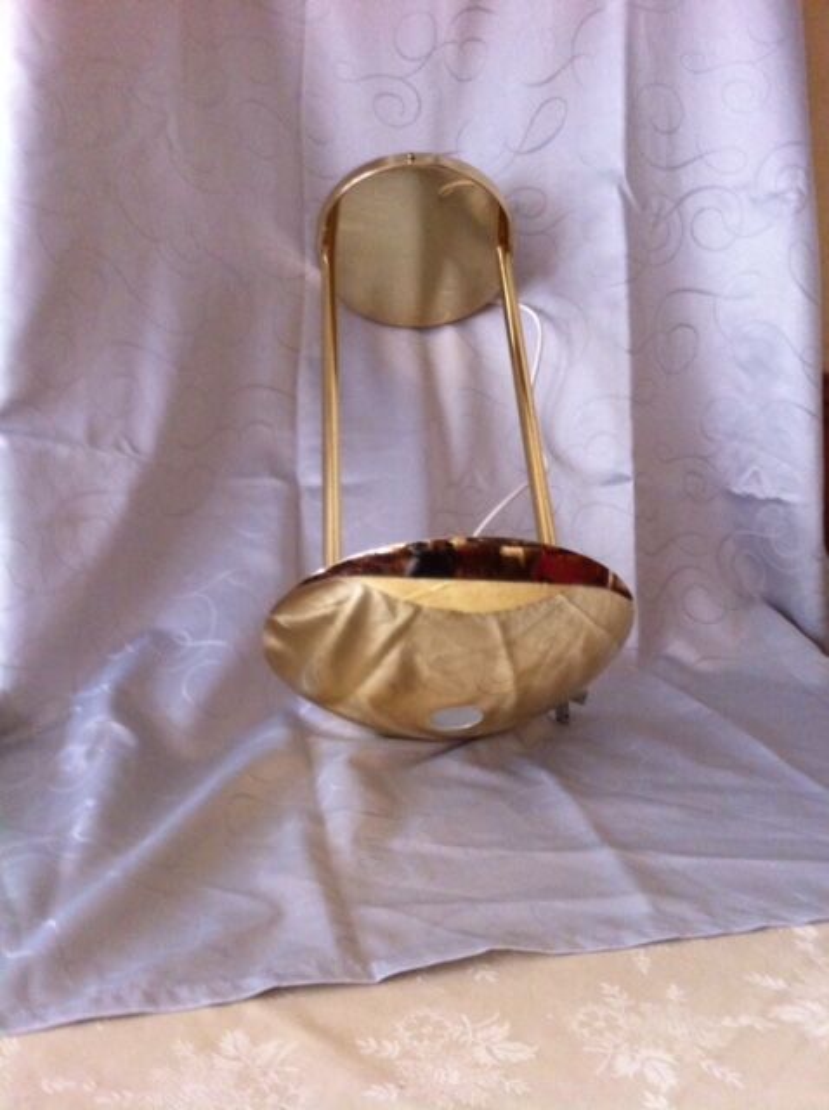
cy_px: 555
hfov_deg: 40.6
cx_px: 414
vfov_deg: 52.7
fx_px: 1121
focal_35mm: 35
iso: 250
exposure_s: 1/15
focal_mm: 3.85
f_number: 2.8
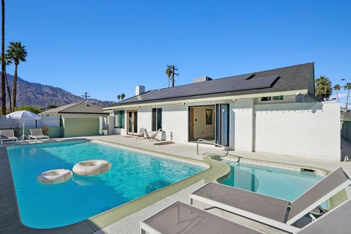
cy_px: 117
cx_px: 176
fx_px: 156
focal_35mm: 16
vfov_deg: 73.8
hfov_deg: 96.7
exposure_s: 1/640
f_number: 8
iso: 100
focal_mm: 16
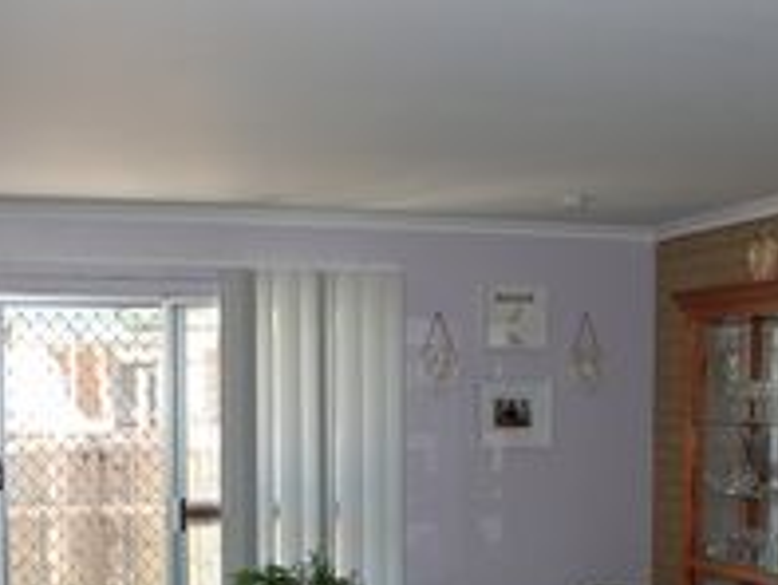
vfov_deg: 22.9
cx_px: 419
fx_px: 1394
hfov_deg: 31.2
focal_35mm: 62
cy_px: 551
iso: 200
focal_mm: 18
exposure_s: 1/60
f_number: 3.5
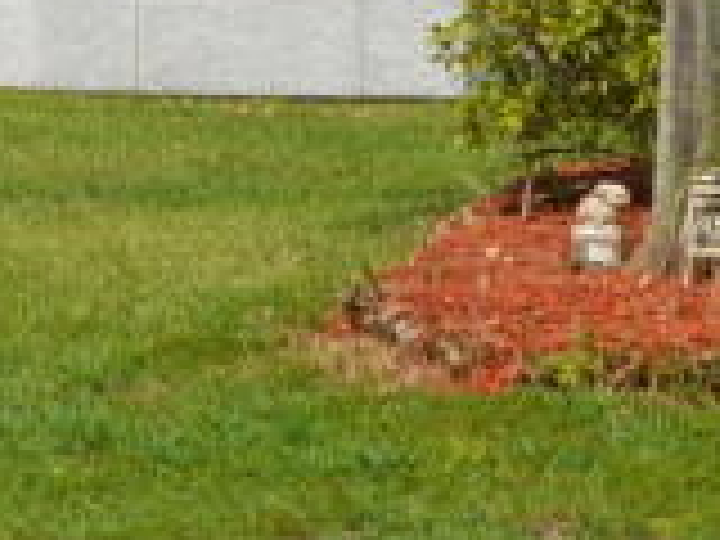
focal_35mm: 249
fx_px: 5179
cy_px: -675
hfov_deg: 7.8
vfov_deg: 5.8
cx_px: -443
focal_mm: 24
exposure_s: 1/200
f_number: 11
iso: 100
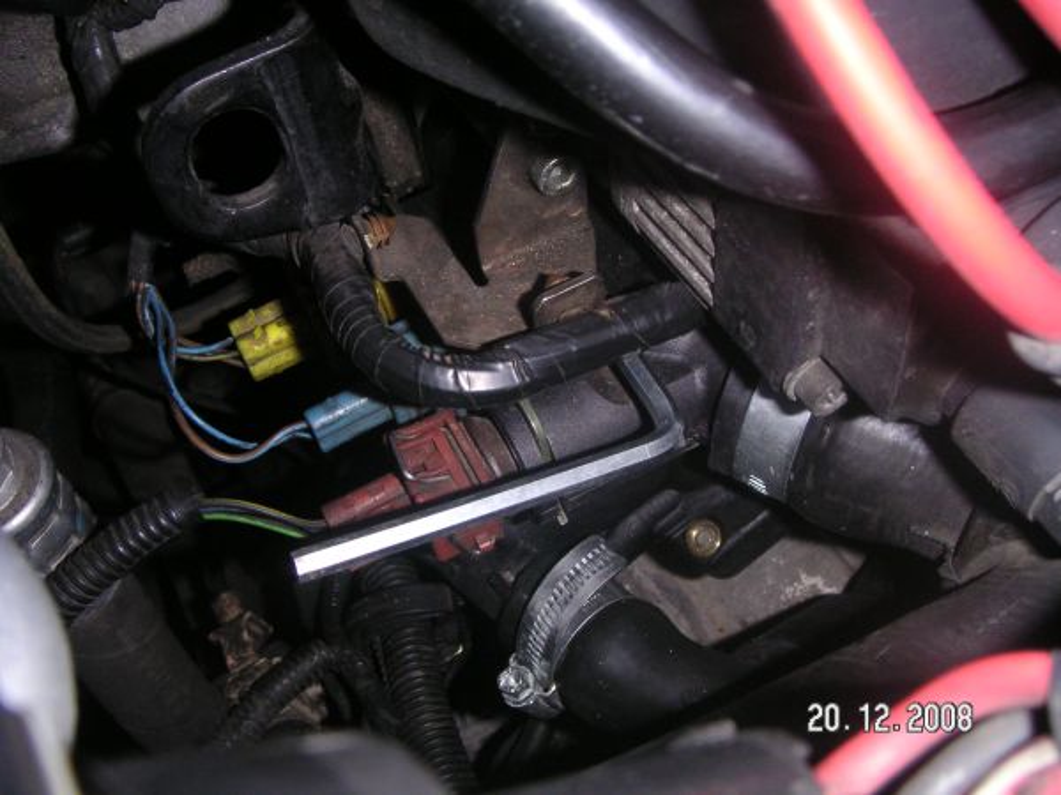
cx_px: 530
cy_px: 398
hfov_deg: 49.0
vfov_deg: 37.7
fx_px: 1165
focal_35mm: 38
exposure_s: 1/45
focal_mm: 6
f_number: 6.7
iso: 160
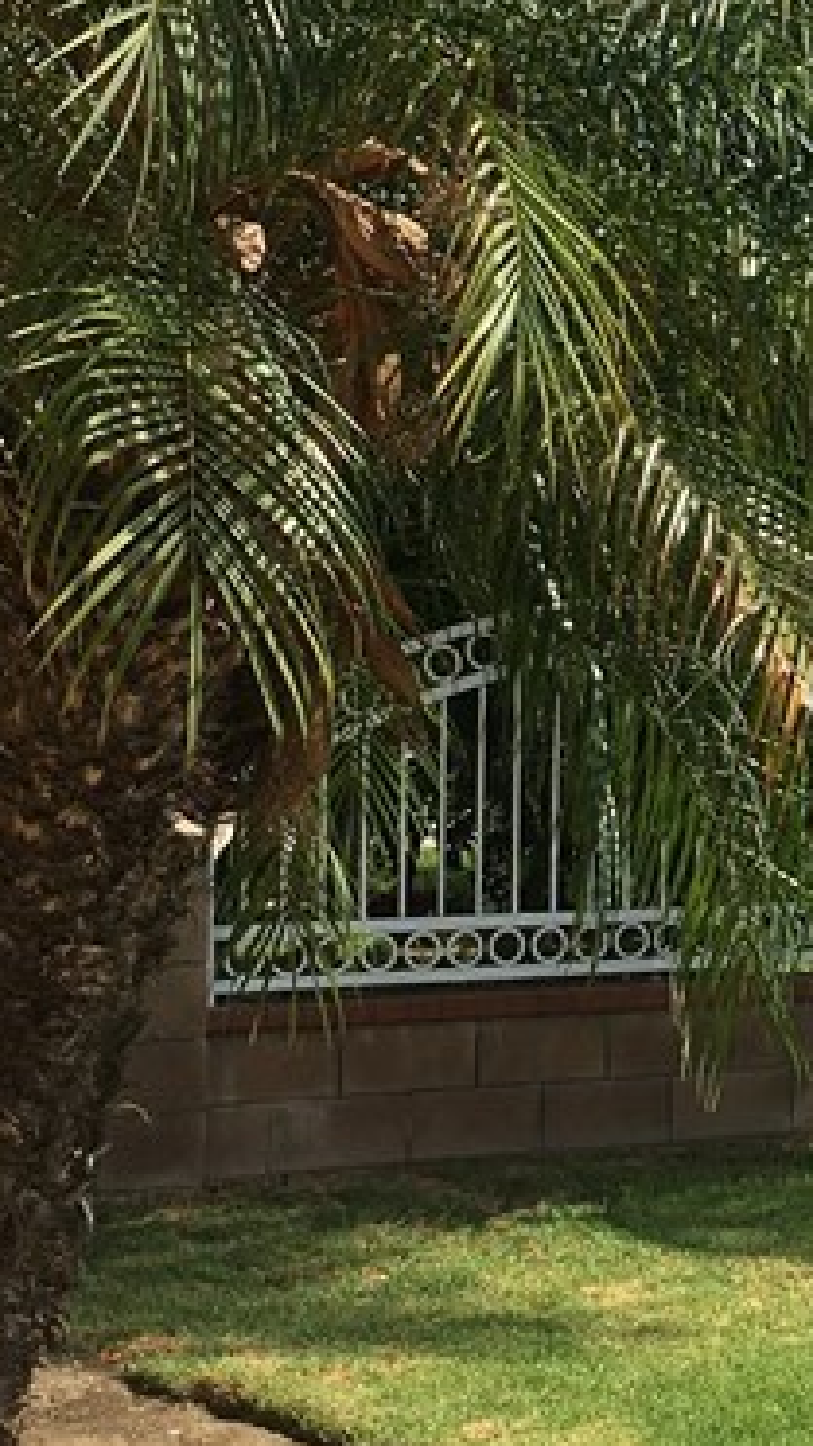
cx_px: 1035
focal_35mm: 87
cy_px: 583
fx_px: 3337
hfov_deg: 13.4
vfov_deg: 24.4
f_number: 2.2
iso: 25
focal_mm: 4.15
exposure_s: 1/1451
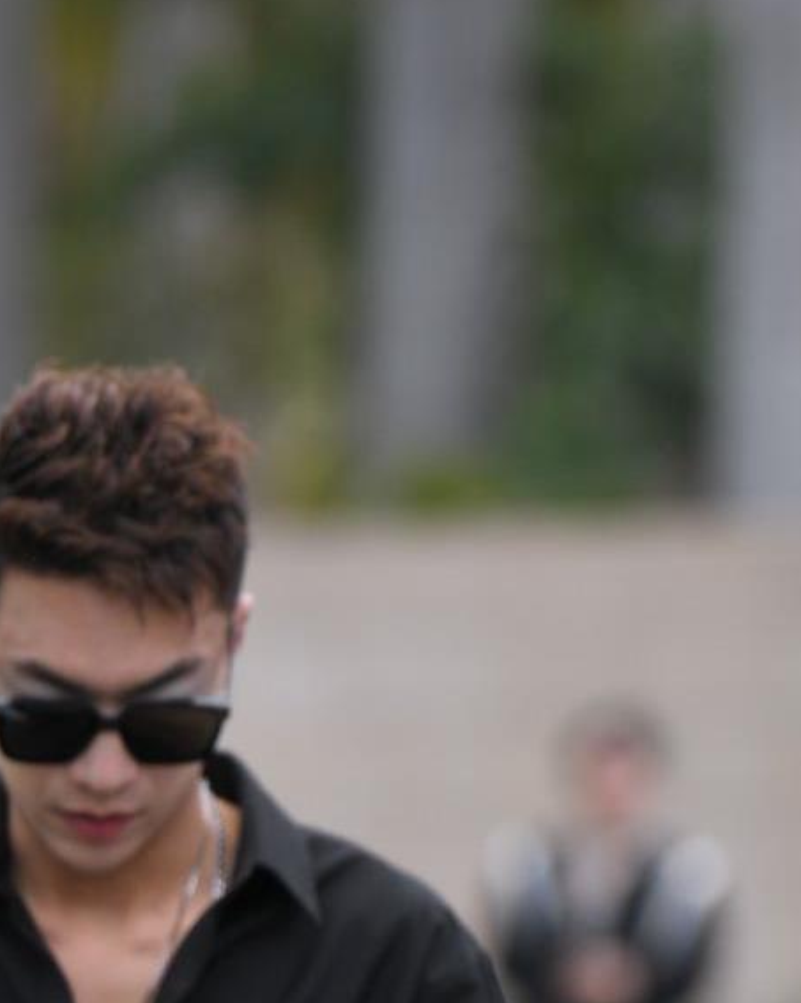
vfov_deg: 2.4
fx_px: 24319
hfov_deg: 1.9
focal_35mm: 820
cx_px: -584
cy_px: 2008
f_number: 4
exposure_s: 1/800
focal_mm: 200
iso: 220
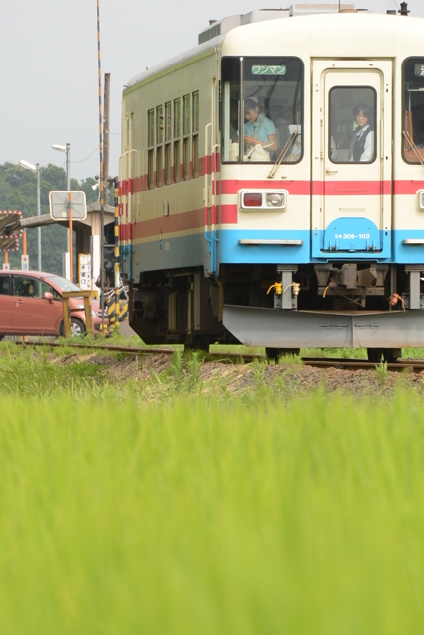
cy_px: 414
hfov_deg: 2.9
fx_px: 8386
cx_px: 212
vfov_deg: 4.3
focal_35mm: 475
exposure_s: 1/320
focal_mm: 110
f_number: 5.6
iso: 160
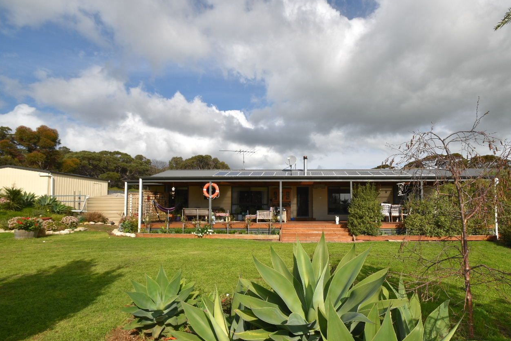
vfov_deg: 67.0
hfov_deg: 88.9
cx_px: 306
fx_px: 255
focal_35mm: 18
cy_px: 195
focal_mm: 10
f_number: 11
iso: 100
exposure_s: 1/200
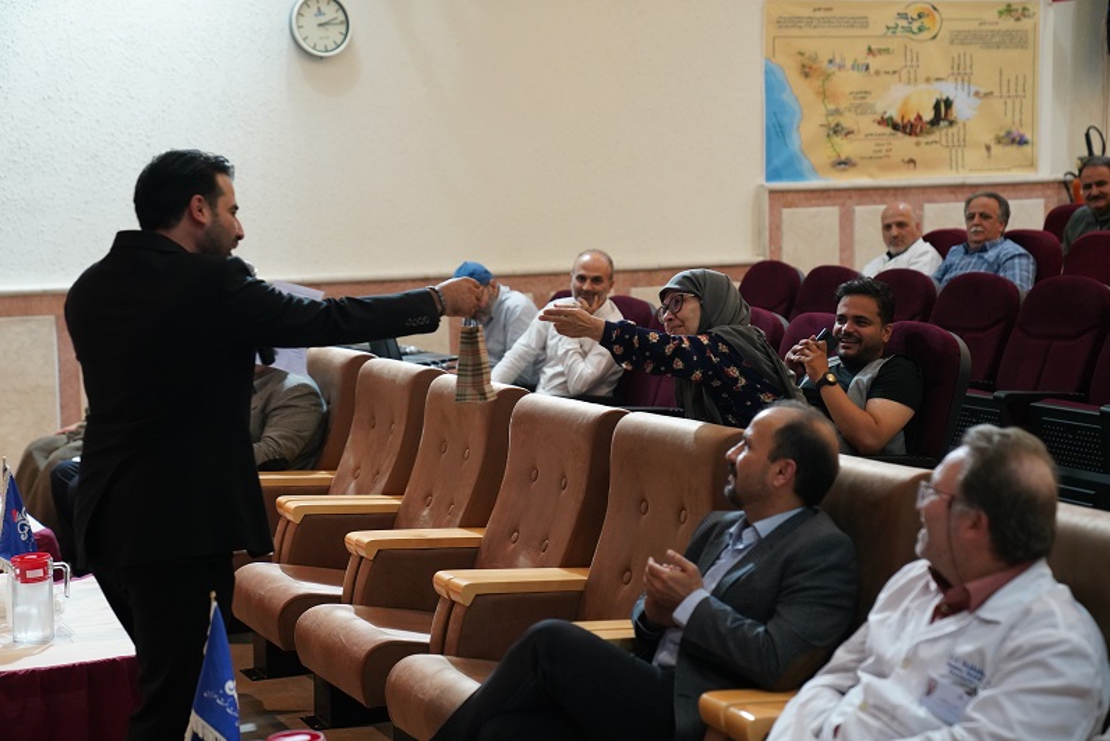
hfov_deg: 30.1
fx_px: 2066
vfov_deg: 20.3
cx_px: 555
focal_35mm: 67
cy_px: 370
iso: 3200
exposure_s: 1/160
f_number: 2.8
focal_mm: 67
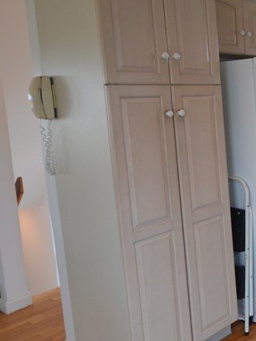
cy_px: 133
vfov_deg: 48.6
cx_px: 369
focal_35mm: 38
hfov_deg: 27.8
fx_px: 375
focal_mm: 10
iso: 400
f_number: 4
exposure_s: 1/60
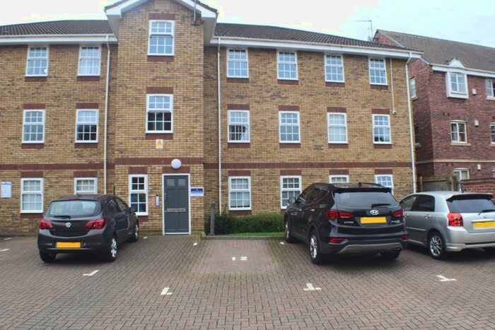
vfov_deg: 38.4
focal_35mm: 34
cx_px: 248
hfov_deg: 55.1
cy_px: 165
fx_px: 474
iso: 400
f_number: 10
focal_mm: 23
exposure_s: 1/250
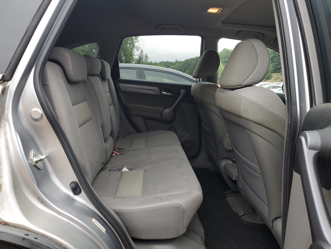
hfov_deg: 67.3
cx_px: 166
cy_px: 124
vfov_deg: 53.1
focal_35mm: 26
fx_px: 249
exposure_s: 1/217
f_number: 1.5
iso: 50
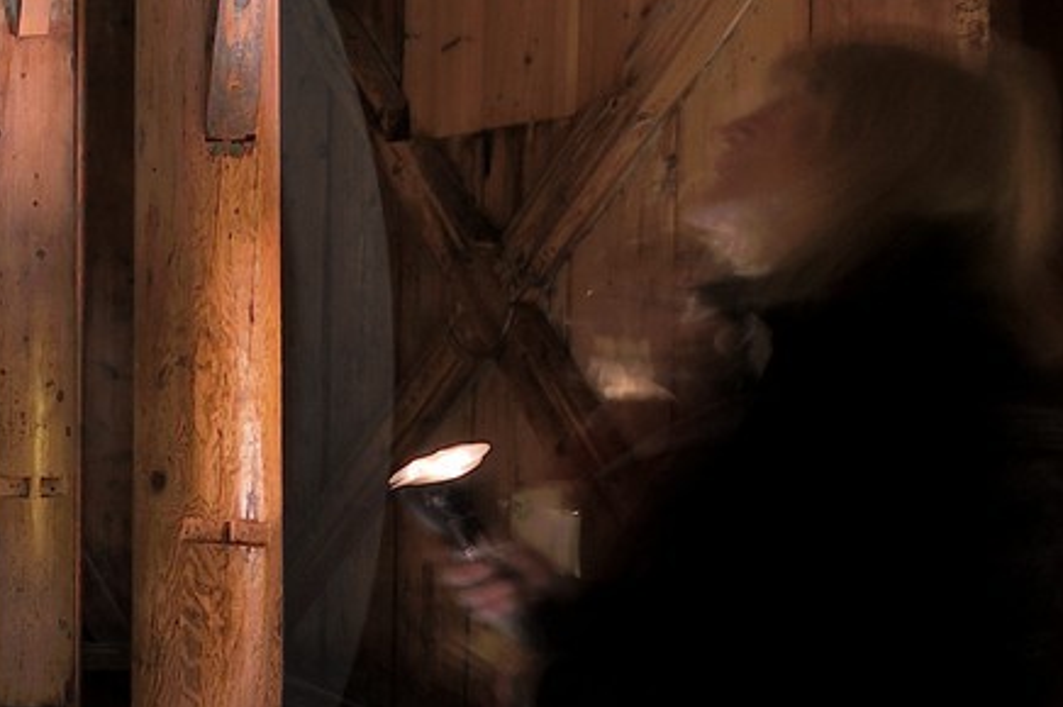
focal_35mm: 55
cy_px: 373
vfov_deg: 24.6
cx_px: -612
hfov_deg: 25.2
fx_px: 1623
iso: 200
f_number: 13
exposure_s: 8
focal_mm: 15
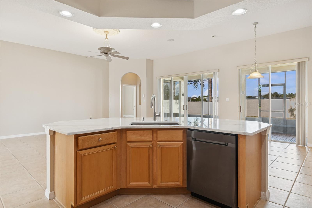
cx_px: 156
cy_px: 104
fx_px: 182
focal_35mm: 21
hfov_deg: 81.3
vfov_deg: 59.4
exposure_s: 1/10
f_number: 9
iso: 100
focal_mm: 14
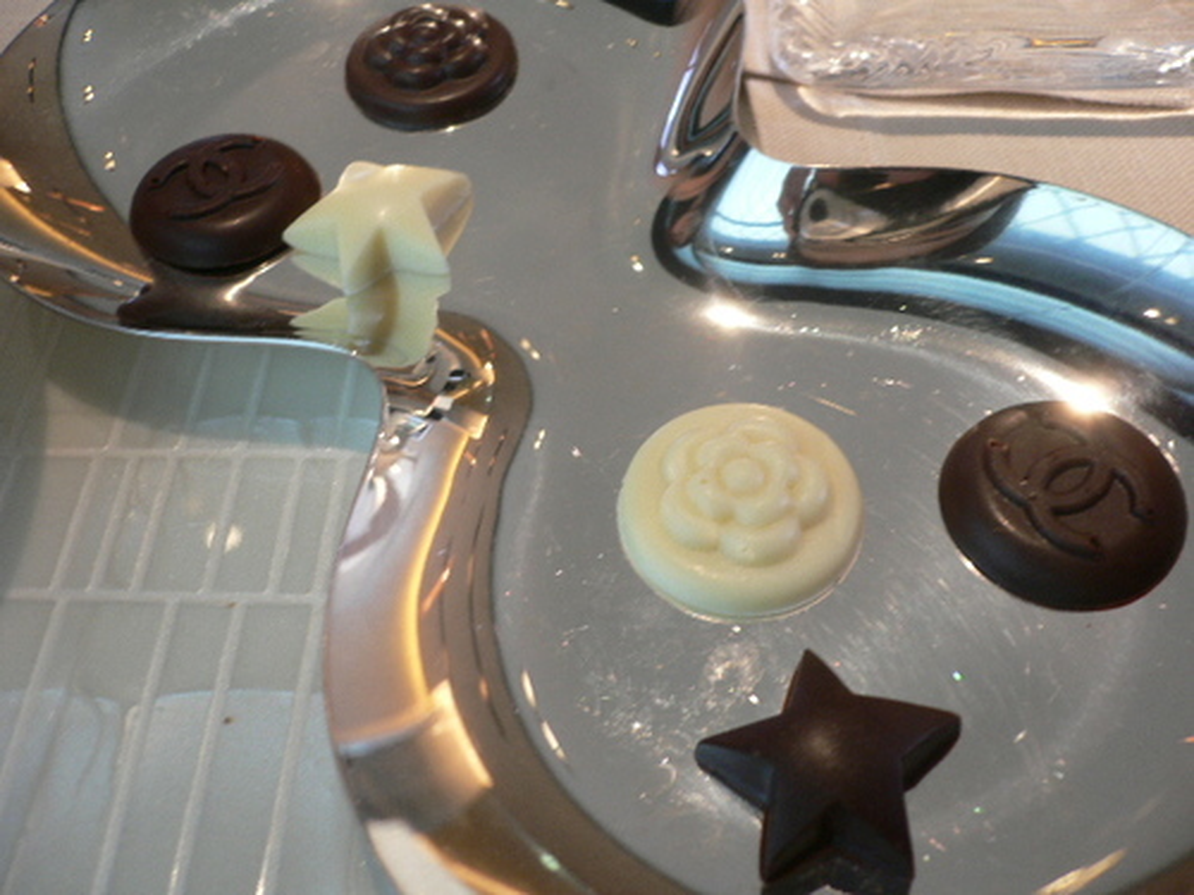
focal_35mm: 35
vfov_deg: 40.7
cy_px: 448
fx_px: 1207
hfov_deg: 52.6
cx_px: 597
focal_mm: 5.8
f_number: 2.8
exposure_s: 1/8
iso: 100
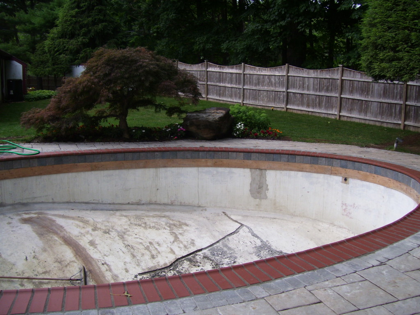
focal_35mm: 37
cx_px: 210
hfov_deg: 50.1
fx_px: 449
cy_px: 158
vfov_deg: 38.7
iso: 80
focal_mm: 6
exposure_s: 1/180
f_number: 2.7
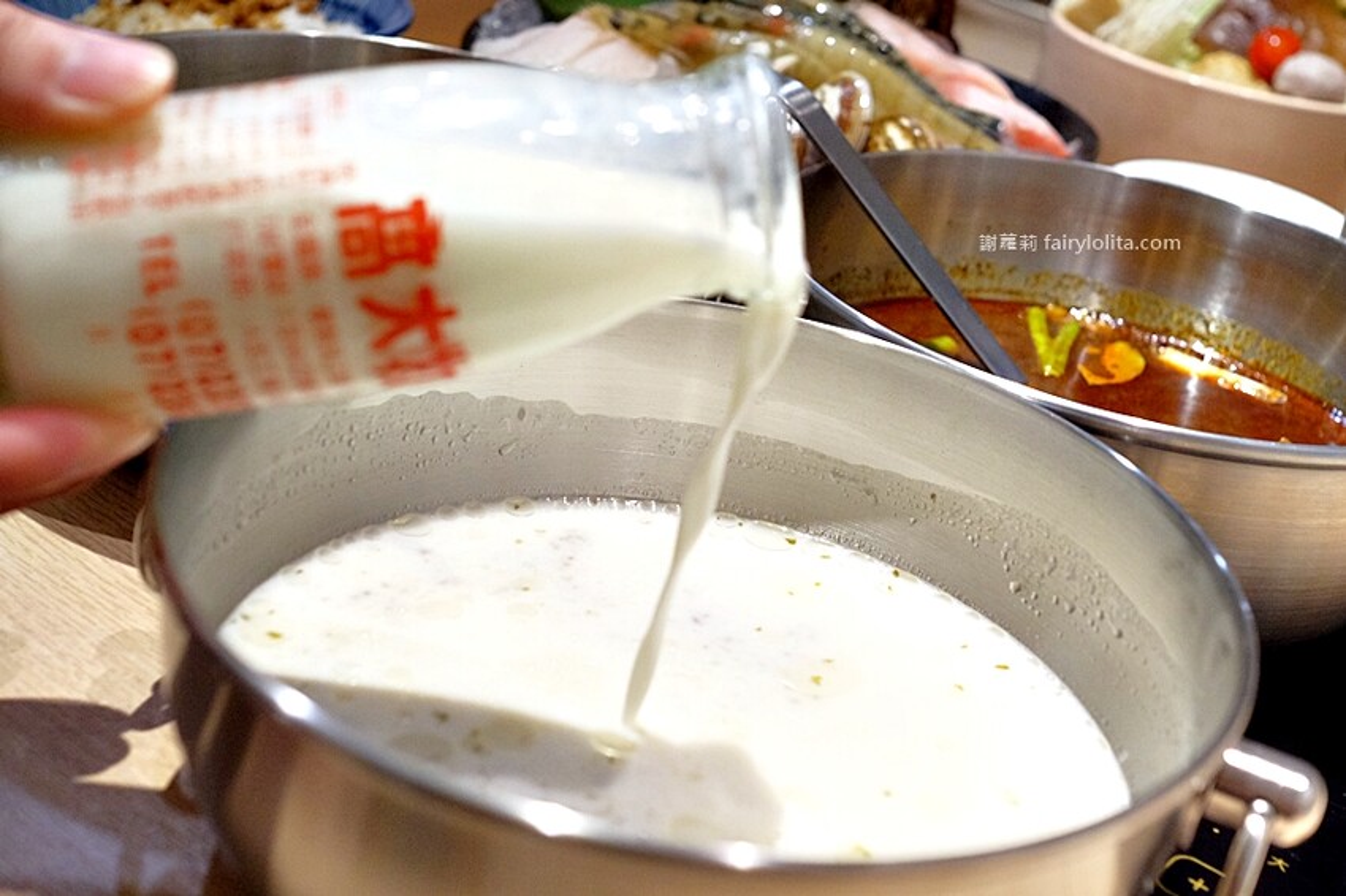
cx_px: 673
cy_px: 448
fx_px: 1308
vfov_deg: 37.8
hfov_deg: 54.5
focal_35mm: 35
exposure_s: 1/125
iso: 2000
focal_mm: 23
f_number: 3.6
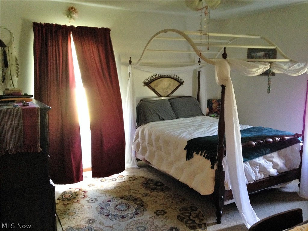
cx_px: 154
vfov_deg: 42.9
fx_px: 294
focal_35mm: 33
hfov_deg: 55.4
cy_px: 116
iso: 320
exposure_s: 1/15
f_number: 2.4
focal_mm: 4.12
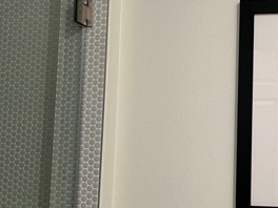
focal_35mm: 63
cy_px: 115
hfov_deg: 29.5
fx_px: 506
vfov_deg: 23.3
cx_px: 246
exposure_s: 1/60
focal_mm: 5.7
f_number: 1.5
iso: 125
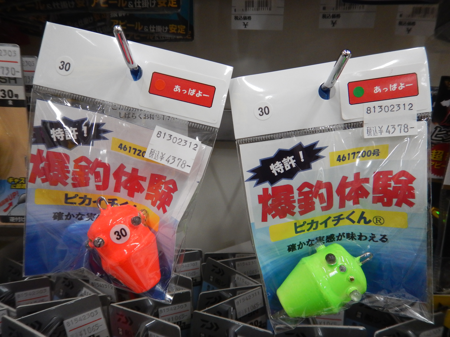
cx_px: 225
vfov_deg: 56.8
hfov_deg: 71.6
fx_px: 312
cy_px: 168
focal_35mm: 24
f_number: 2.8
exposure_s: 1/125
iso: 400
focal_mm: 4.3
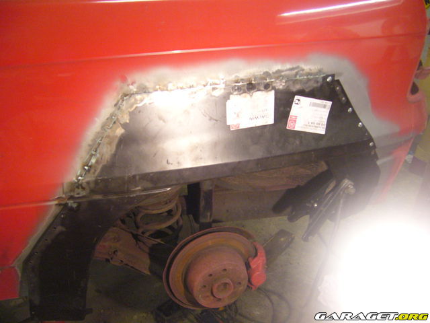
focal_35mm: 35
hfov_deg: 52.6
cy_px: 162
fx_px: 435
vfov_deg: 40.7
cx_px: 215
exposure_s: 1/8
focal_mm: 5.8
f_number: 2.8
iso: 200
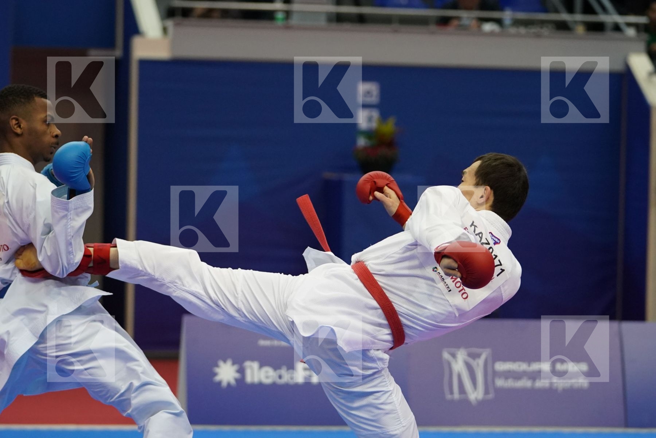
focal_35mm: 160
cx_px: 328
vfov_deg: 8.6
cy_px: 219
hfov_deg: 12.8
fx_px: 2915
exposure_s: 1/1000
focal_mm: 107
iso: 3200
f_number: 2.8
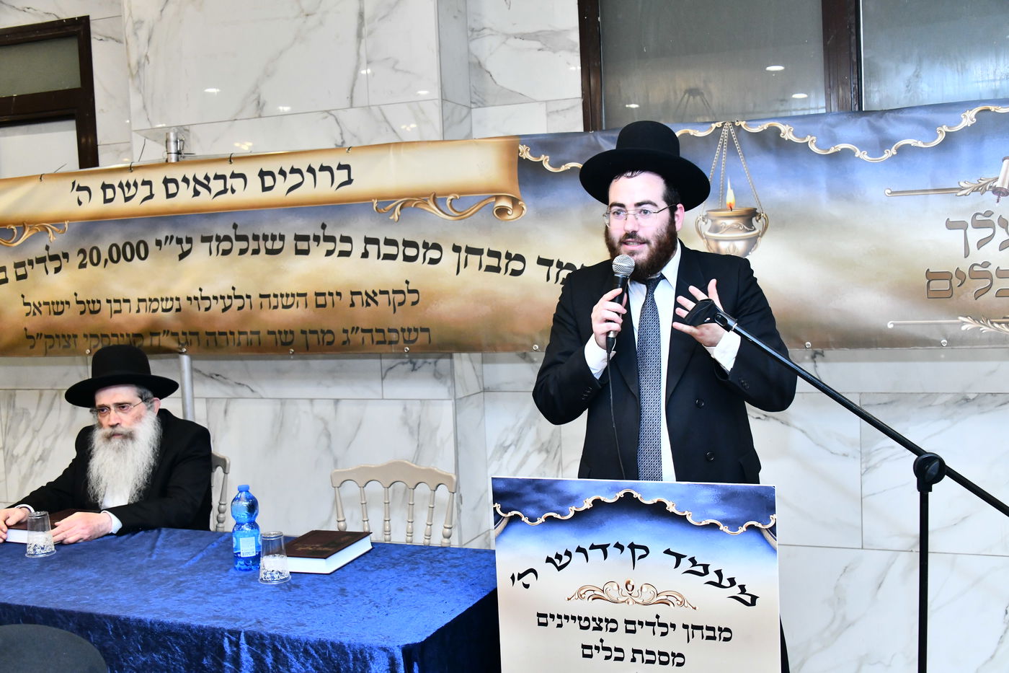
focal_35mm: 40
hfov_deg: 48.5
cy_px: 336
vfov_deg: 33.4
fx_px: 1121
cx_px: 504
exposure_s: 1/160
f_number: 6.3
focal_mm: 40
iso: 3200
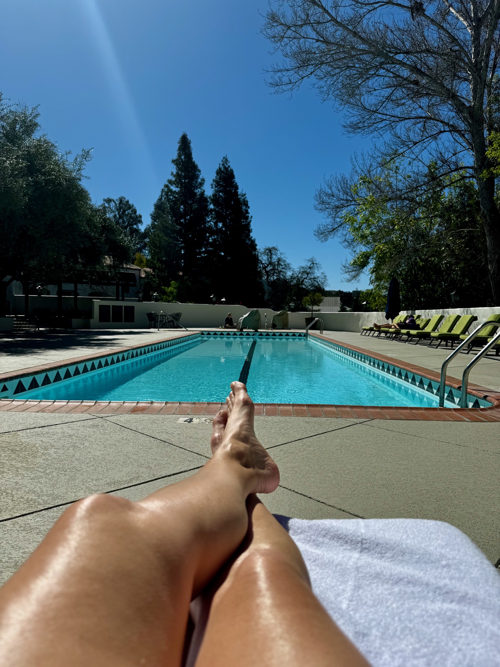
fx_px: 462
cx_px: 250
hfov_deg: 56.8
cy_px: 334
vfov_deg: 71.6
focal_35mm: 24
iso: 80
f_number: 1.78
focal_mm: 6.76
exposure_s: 1/12346
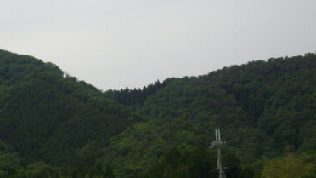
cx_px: 10
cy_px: 72
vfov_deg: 10.9
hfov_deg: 18.8
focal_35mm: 111
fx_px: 930
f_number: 5.6
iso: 100
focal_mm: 6.2
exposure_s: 1/800
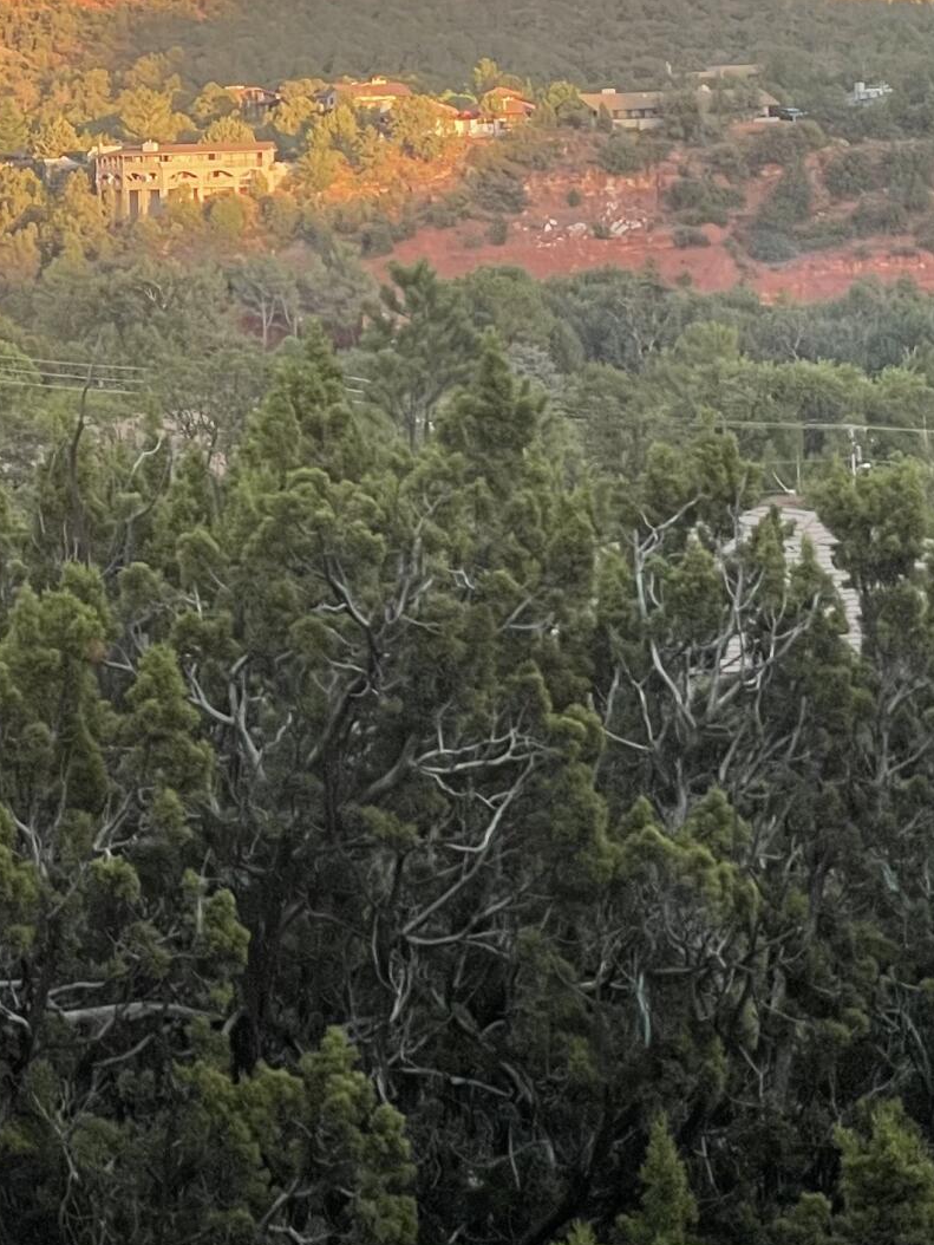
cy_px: 247
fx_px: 5322
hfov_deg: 9.9
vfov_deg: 13.3
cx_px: -116
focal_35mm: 148
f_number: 2
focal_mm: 6
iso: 25
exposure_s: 1/199
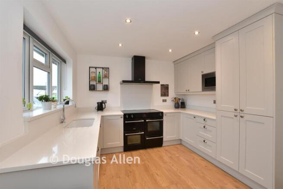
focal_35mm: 15
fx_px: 118
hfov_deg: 100.4
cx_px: 142
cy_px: 94
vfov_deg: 77.4
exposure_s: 1/5
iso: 160
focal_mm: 10
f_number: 8
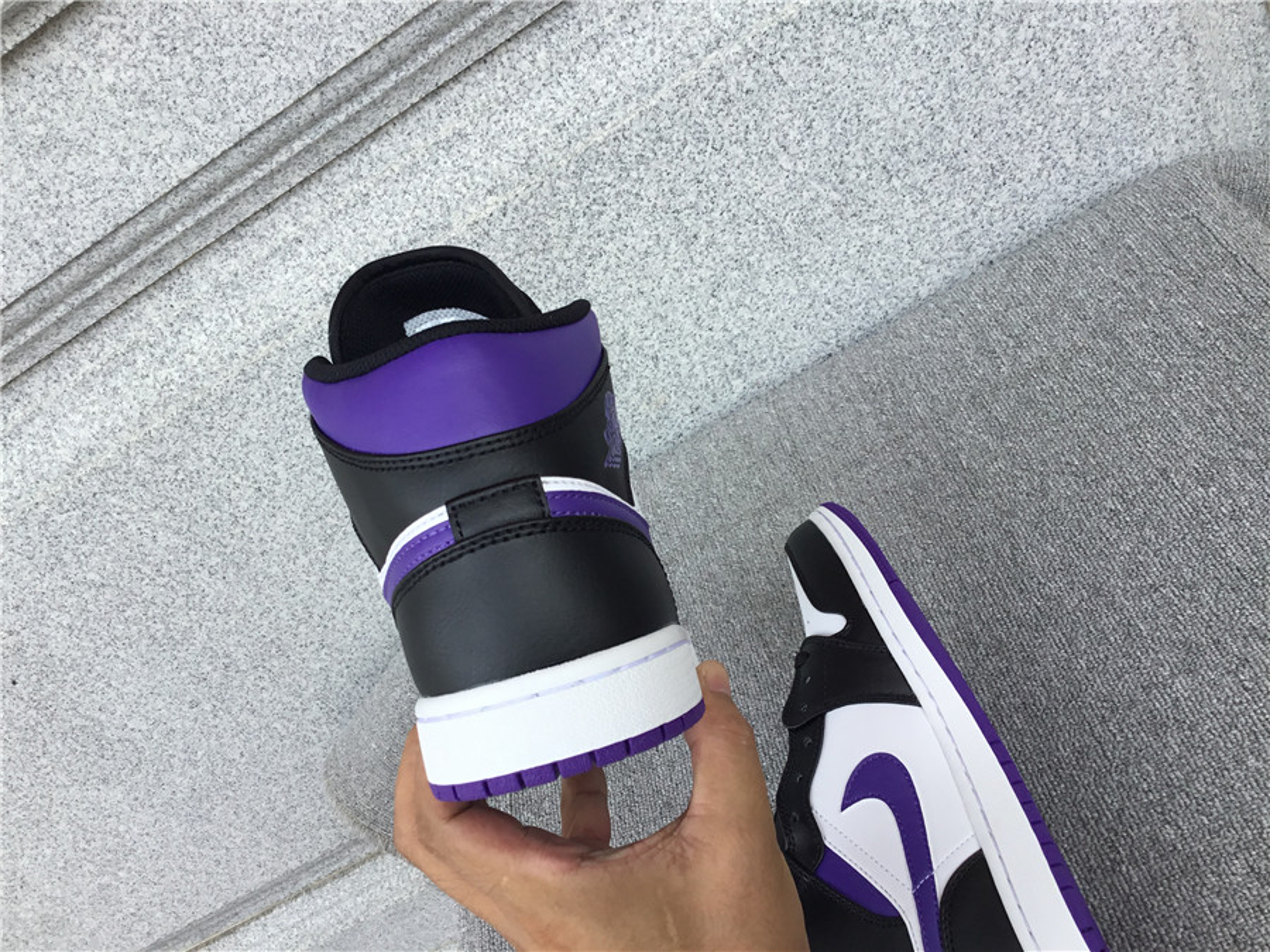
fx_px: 1137
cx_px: 635
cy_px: 476
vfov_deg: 45.4
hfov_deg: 58.4
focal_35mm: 31
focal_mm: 3.3
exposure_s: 1/317
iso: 25
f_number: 2.4
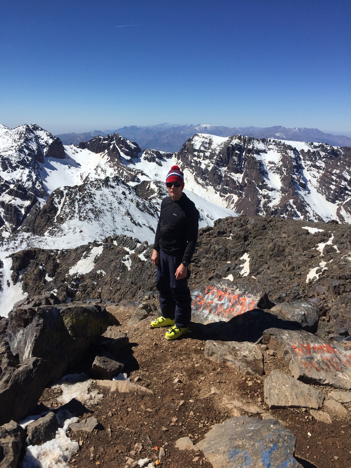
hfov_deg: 48.2
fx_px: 392
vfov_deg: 61.7
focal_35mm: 29
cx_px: 176
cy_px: 234
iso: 32
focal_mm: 4.15
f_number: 2.2
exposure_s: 1/4405
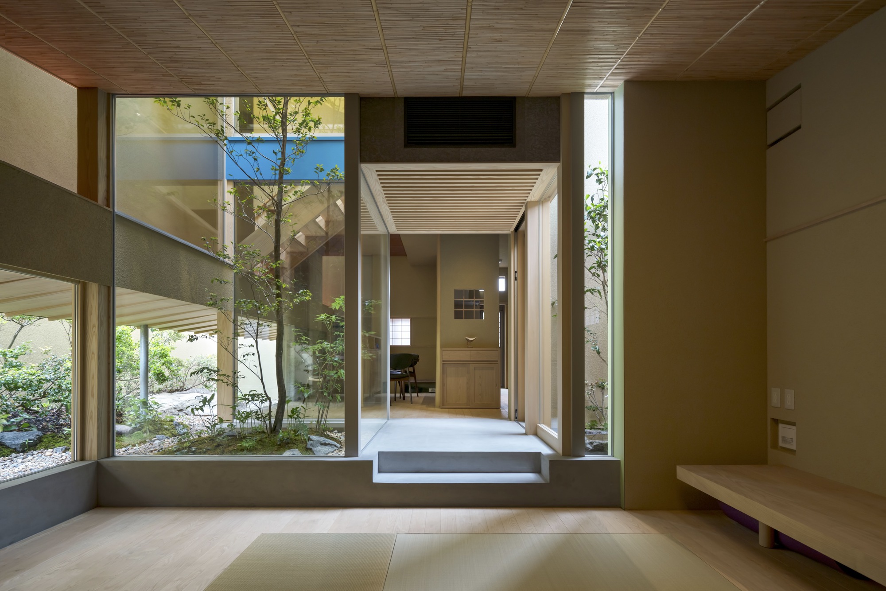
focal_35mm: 17
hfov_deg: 93.3
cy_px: 296
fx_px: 418
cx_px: 443
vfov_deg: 70.5
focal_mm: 17
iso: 400
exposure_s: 1/20
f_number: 9.5
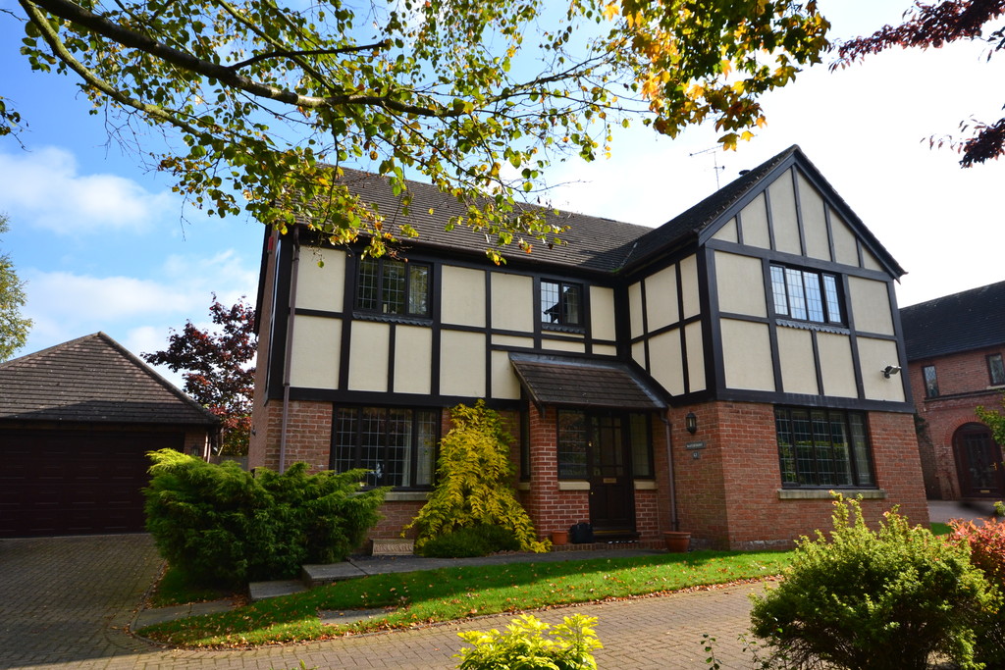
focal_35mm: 21
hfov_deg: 81.2
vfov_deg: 59.5
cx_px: 502
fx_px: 586
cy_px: 335
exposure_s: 1/250
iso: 400
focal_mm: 14
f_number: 10
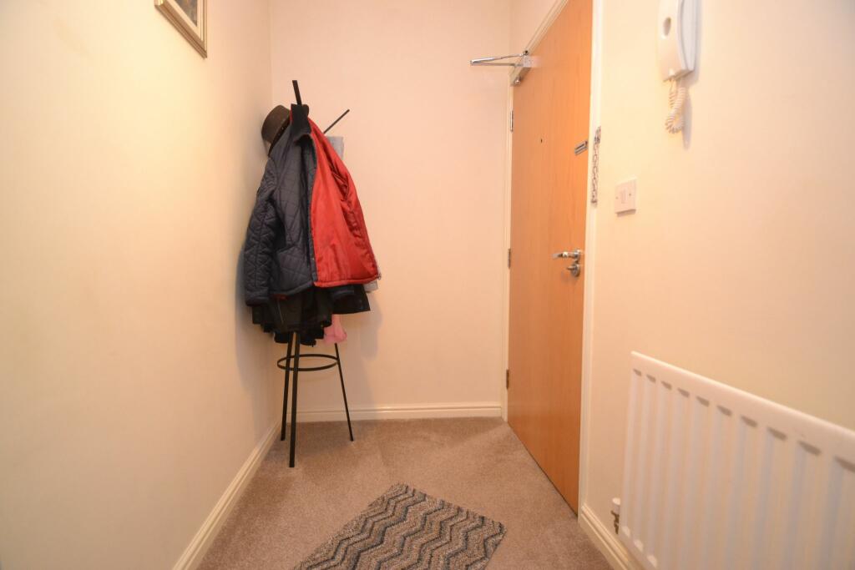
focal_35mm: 15
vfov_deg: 77.3
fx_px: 356
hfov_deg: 100.4
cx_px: 428
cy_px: 285
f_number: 3.5
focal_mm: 10
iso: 1800
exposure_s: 1/60
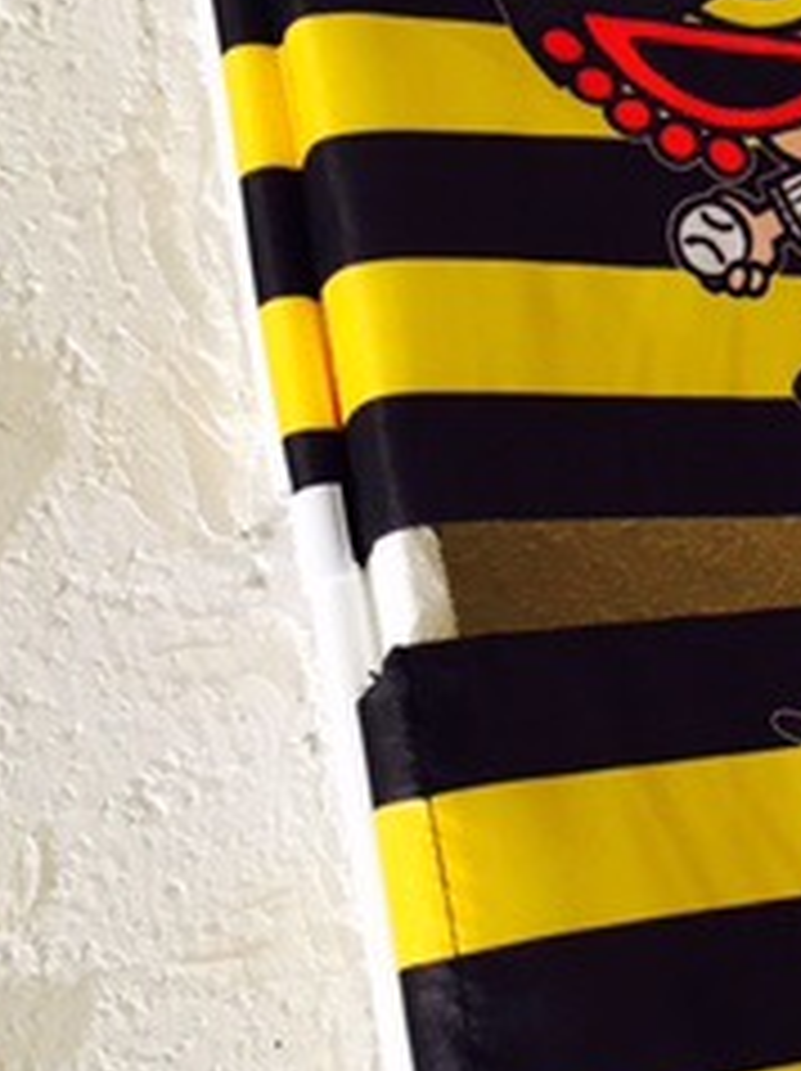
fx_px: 2411
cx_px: 873
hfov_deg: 18.2
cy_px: 324
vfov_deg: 24.9
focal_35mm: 78
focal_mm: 4.15
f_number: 2.2
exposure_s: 1/30
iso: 100
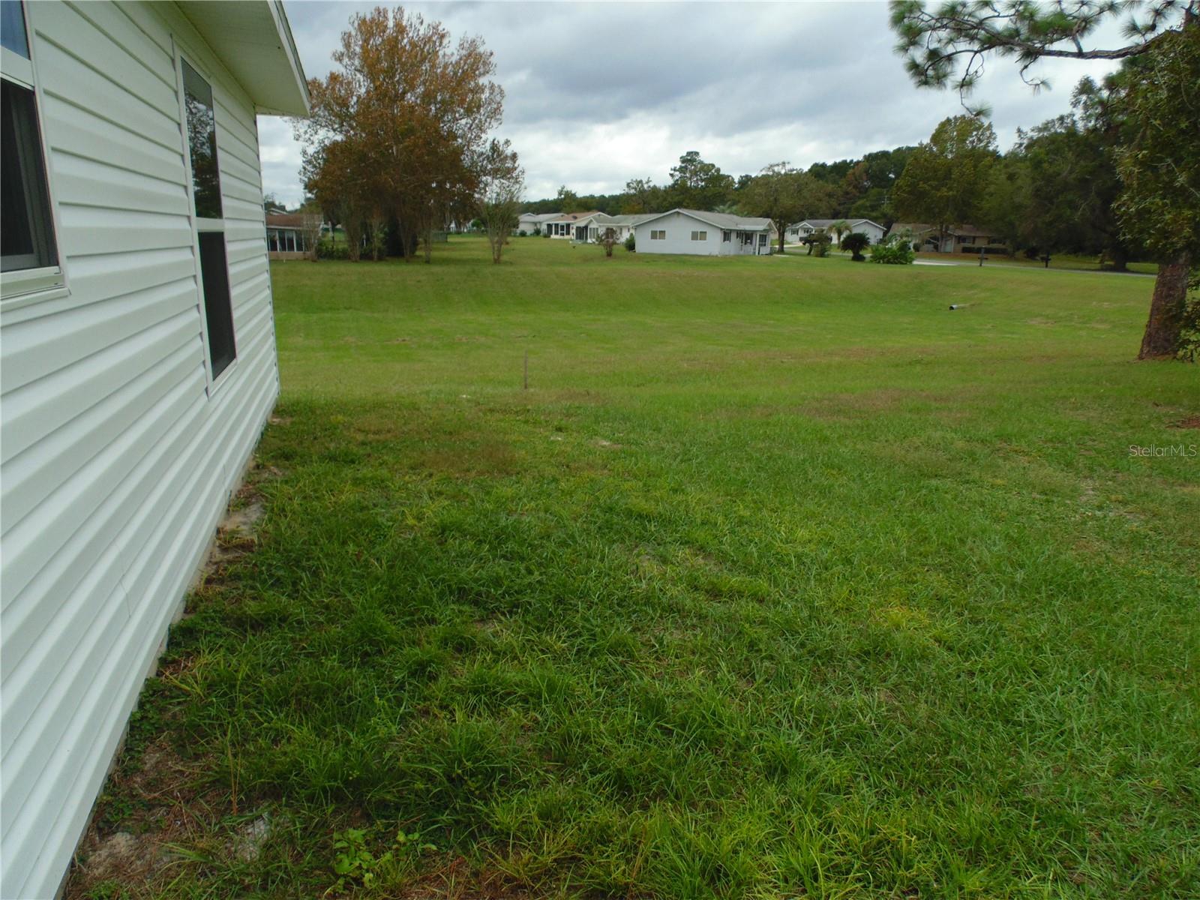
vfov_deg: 61.1
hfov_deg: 76.4
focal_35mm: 22
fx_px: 763
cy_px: 450
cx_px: 600
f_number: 3.1
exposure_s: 1/640
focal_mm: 4
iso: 80
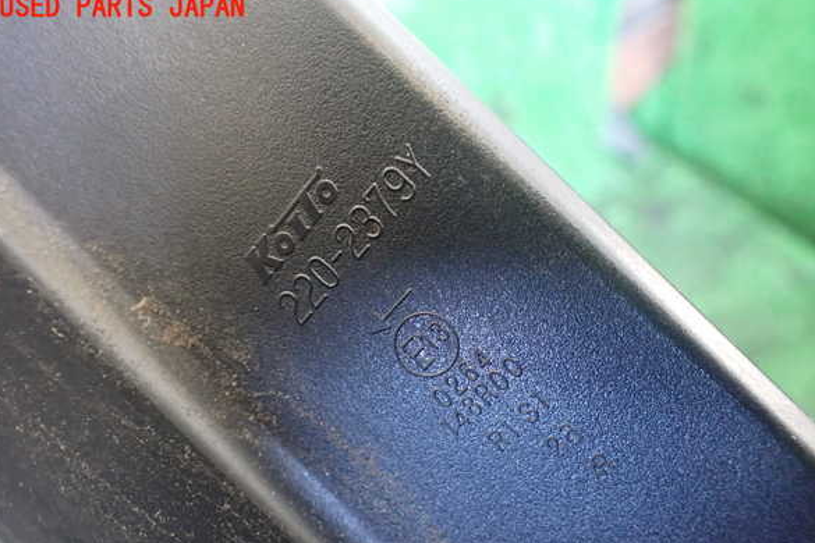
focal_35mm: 32
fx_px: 724
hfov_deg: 58.7
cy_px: 304
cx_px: 410
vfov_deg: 41.1
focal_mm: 5.4
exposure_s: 1/30
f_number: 2.3
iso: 1000
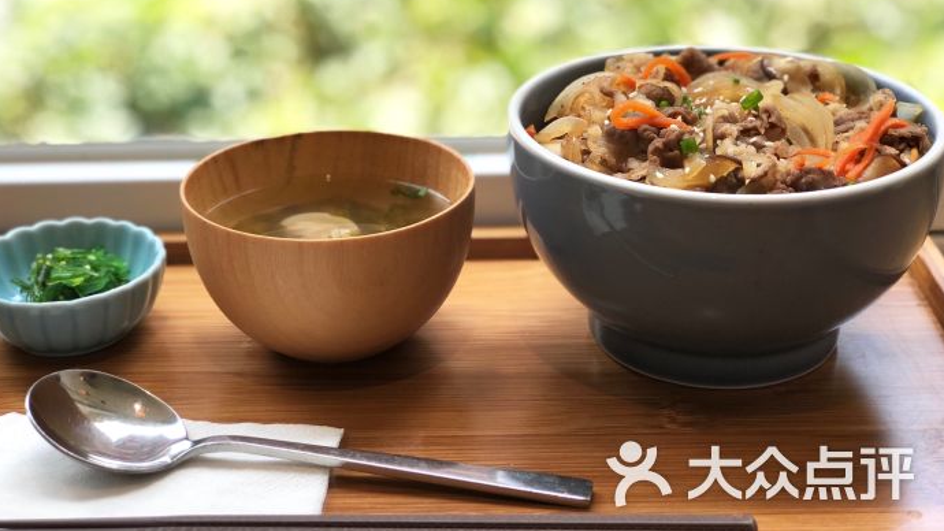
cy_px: 185
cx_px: 471
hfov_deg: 33.3
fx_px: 1577
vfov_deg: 19.1
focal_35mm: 63
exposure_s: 1/100
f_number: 2.8
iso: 25
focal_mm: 6.6
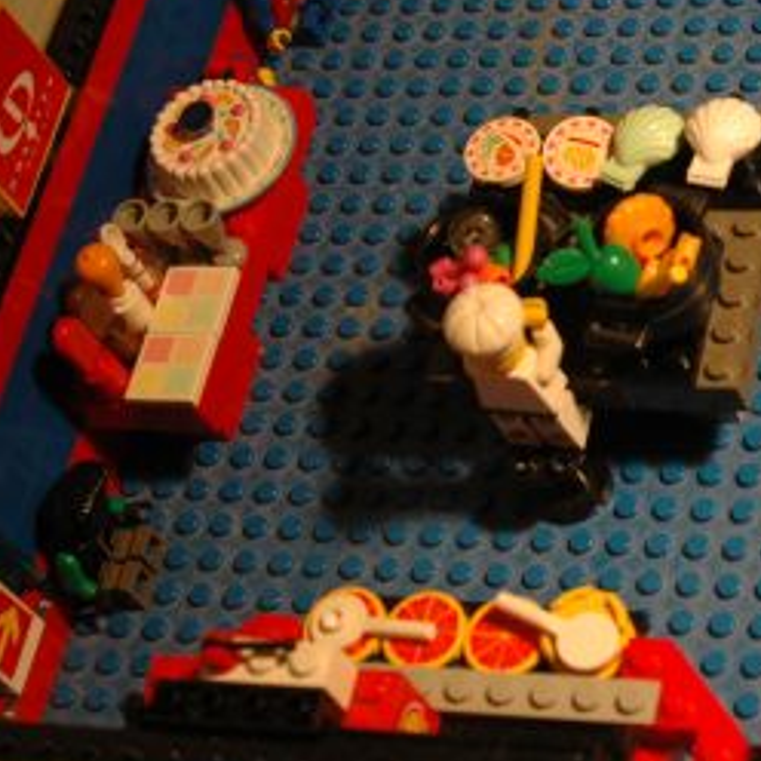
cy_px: 212
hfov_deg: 16.5
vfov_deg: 17.0
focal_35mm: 102
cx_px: 832
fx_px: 2539
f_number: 6.3
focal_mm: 31
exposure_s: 1/160
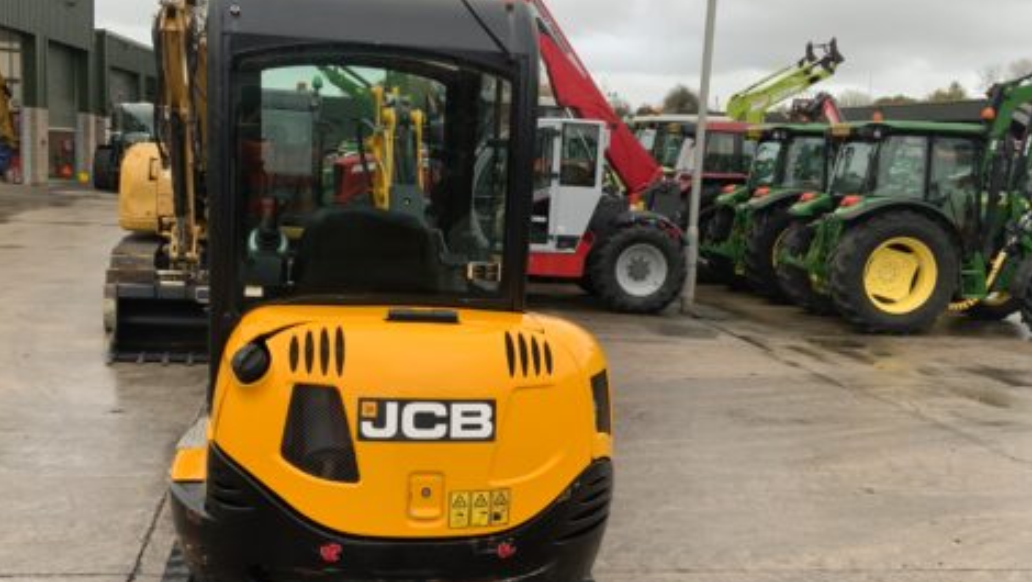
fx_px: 1177
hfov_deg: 47.3
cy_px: 369
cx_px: 523
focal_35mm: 43
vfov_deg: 27.7
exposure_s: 1/122
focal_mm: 3
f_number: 1.8
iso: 64
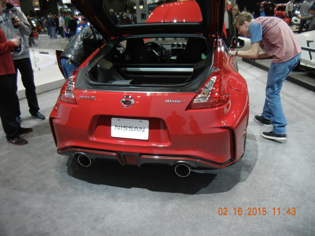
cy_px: 118
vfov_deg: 46.8
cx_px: 158
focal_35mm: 30
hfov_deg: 60.0
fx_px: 273
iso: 160
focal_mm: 5.4
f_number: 3.5
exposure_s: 1/51.4
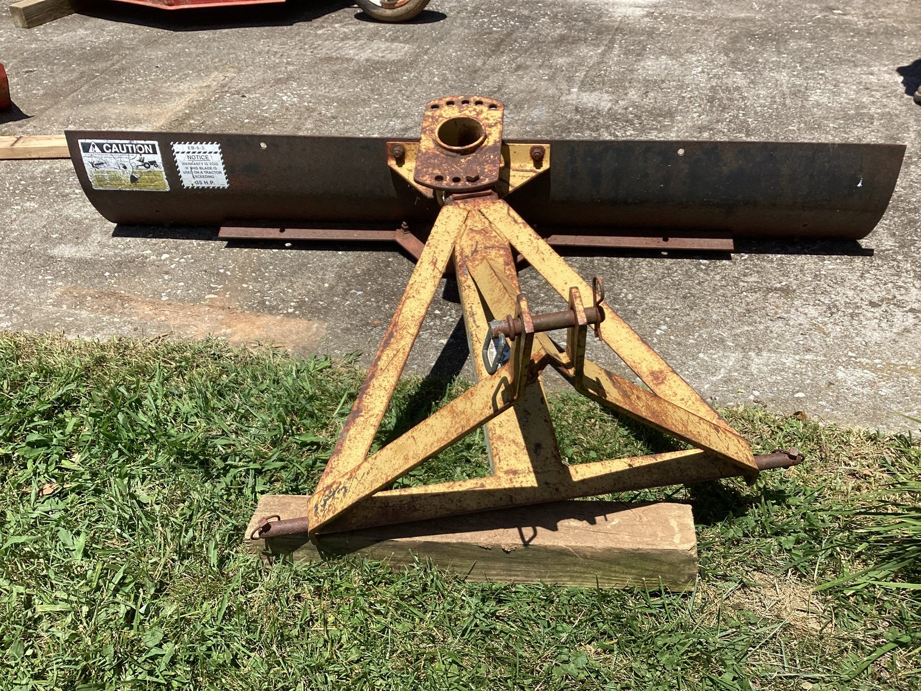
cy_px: 346
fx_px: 825
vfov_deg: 45.4
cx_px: 460
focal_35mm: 31
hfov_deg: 58.3
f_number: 2.4
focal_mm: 3.3
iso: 25
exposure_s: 1/1274
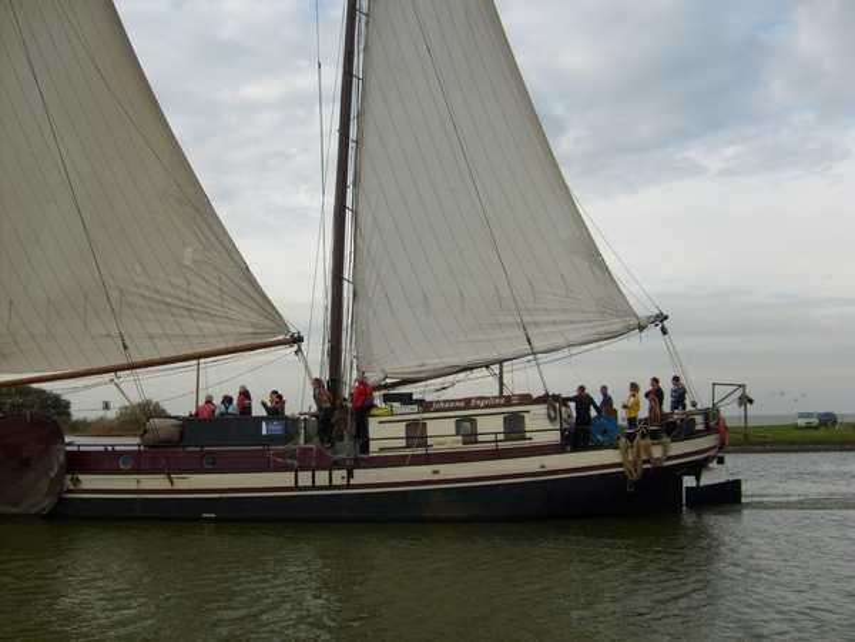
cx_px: 428
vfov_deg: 40.7
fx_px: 864
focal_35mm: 35
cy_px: 321
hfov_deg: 52.6
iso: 80
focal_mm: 5.8
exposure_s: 1/250
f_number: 7.1
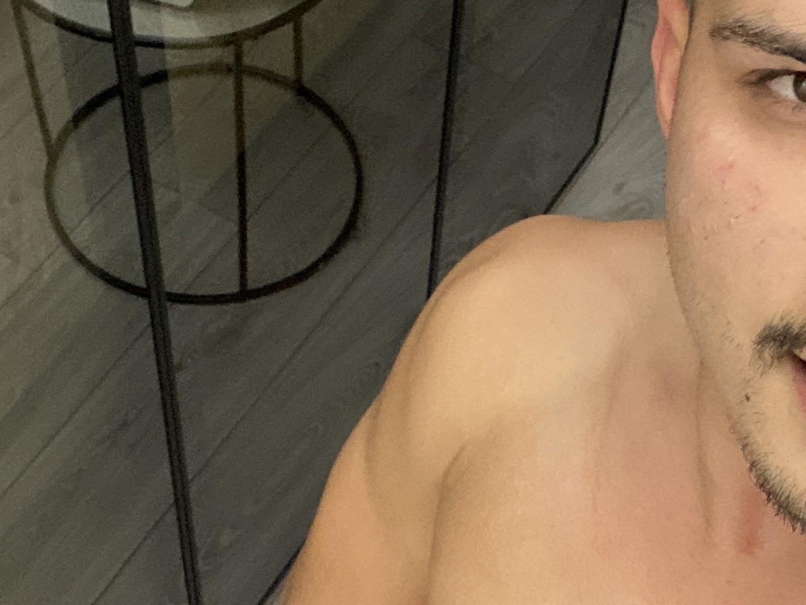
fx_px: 1700
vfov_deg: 20.1
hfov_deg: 26.6
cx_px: 506
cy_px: 385
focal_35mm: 73
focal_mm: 2.71
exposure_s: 1/50
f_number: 2.2
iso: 250
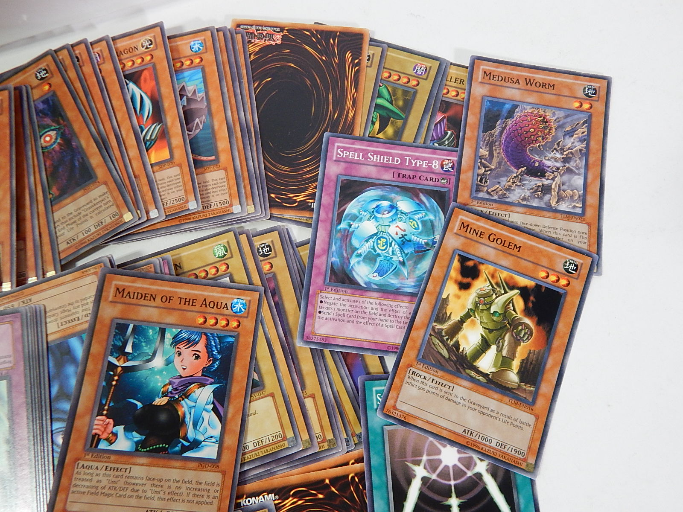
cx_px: 342
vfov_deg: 49.7
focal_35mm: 28
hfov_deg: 63.4
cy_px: 256
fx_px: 552
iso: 280
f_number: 3.2
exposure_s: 1/30
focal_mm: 5.1
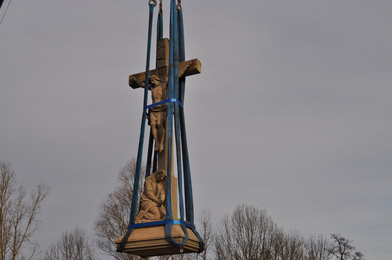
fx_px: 522
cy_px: 130
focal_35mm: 48
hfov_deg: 41.2
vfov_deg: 28.0
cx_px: 196
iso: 200
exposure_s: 1/400
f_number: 10
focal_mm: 32
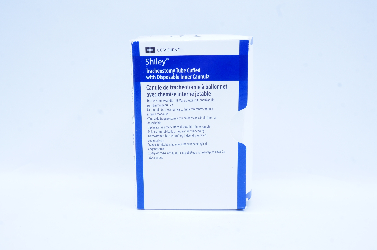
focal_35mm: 44
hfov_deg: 45.0
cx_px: 188
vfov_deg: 30.8
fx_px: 455
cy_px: 125
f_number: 13
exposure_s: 1/10
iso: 400
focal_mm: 29
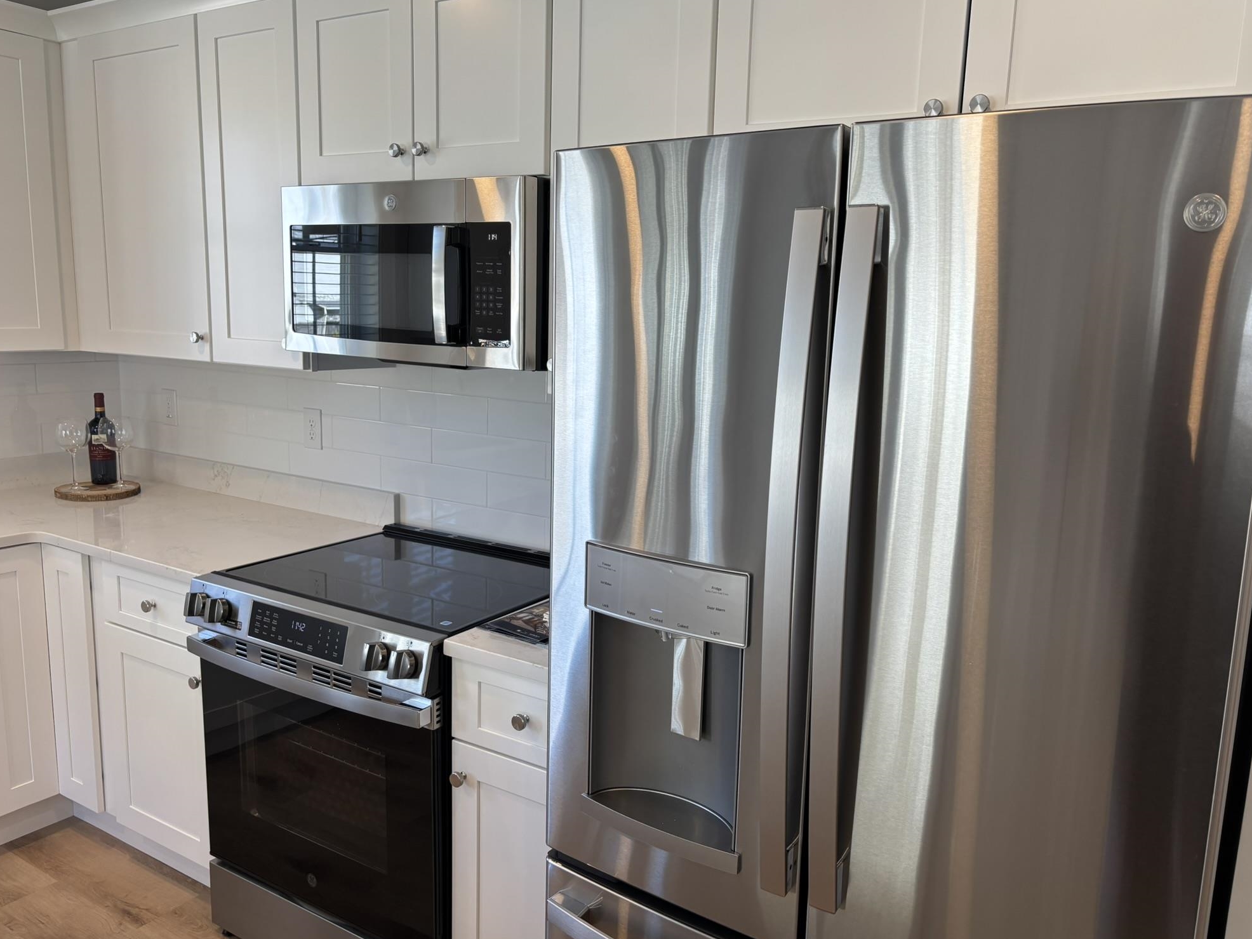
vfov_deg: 51.4
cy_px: 466
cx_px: 623
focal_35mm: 27
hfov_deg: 65.3
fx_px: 977
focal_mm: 5.96
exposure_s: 1/120
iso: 64
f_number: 1.6
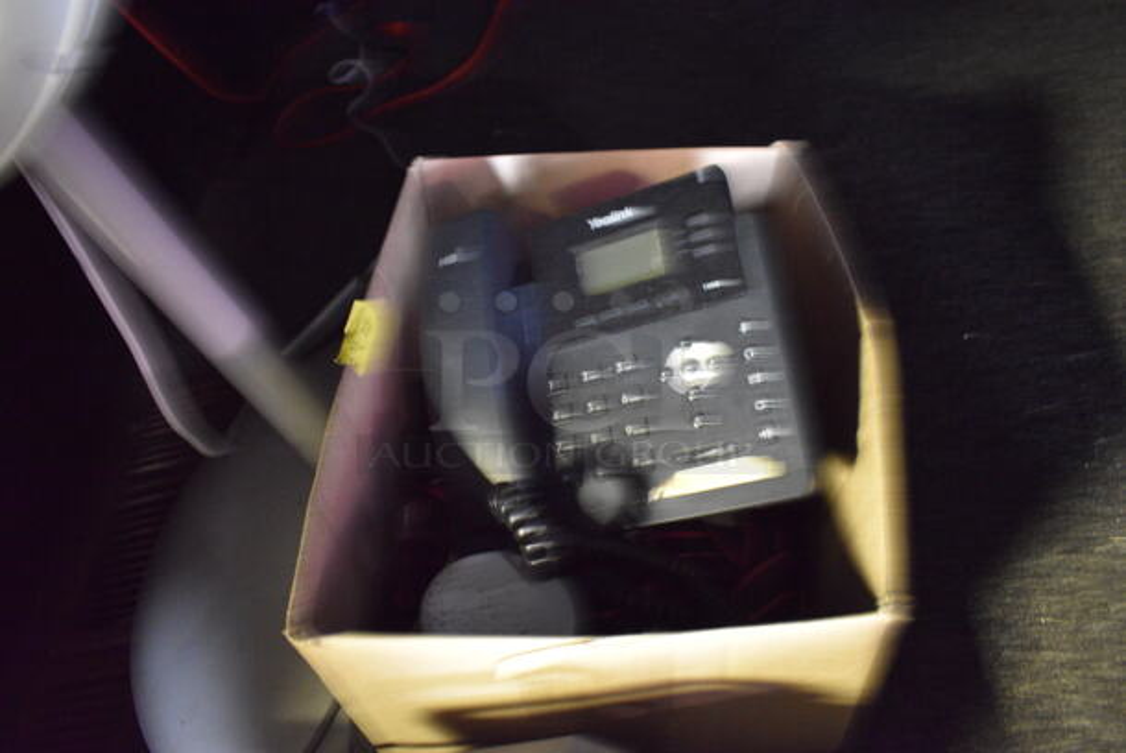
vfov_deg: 48.0
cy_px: 376
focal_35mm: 27
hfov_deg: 67.3
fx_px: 845
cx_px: 563
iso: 3200
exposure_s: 1/6
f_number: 3.5
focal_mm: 18
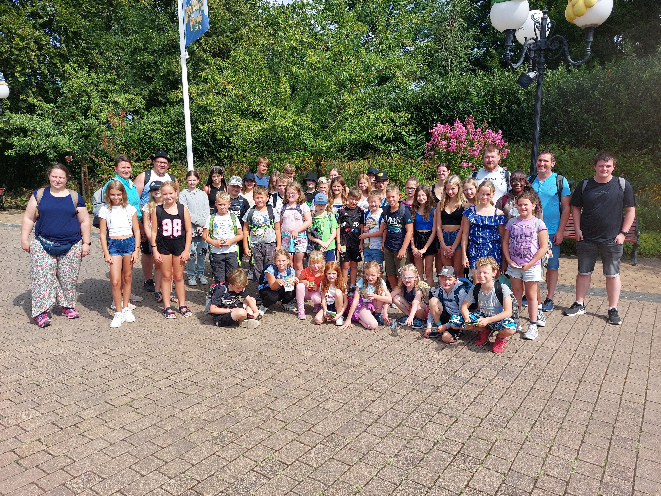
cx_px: 330
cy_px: 248
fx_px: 477
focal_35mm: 25
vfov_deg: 54.9
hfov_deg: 69.4
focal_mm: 5.23
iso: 25
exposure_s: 1/871
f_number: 1.8
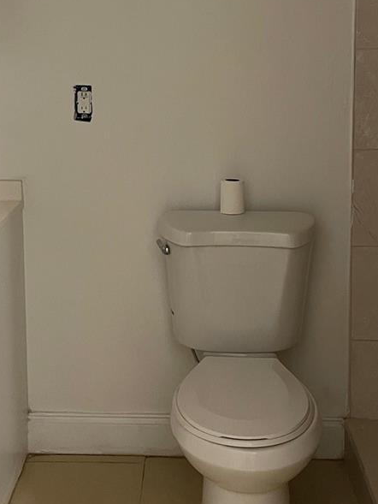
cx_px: 146
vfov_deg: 35.6
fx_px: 771
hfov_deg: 27.5
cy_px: 145
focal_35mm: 53
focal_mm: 4.2
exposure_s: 1/40
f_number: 1.6
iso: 320
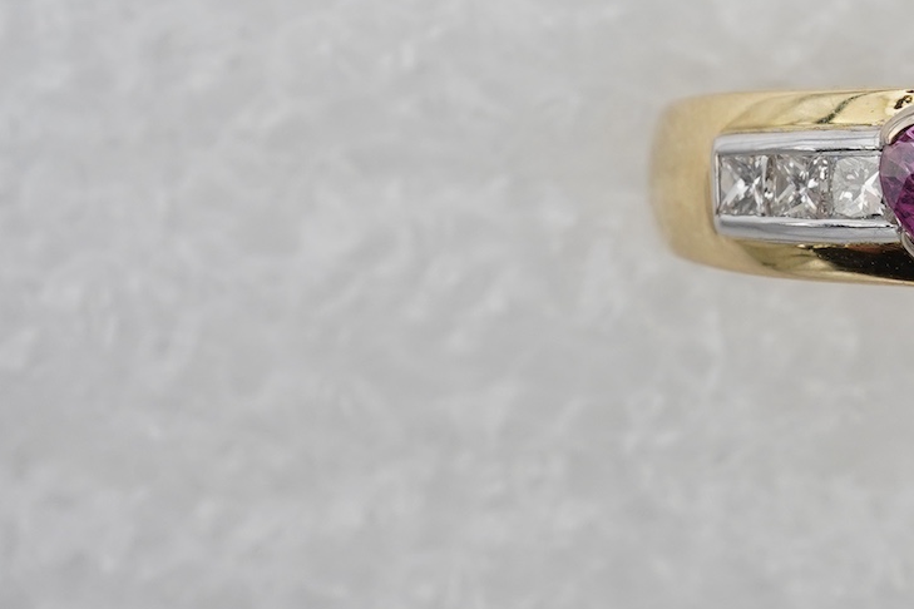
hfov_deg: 17.8
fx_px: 2818
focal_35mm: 111
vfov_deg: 12.3
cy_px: 195
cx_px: 979
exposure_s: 1/125
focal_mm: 30
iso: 640
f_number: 18
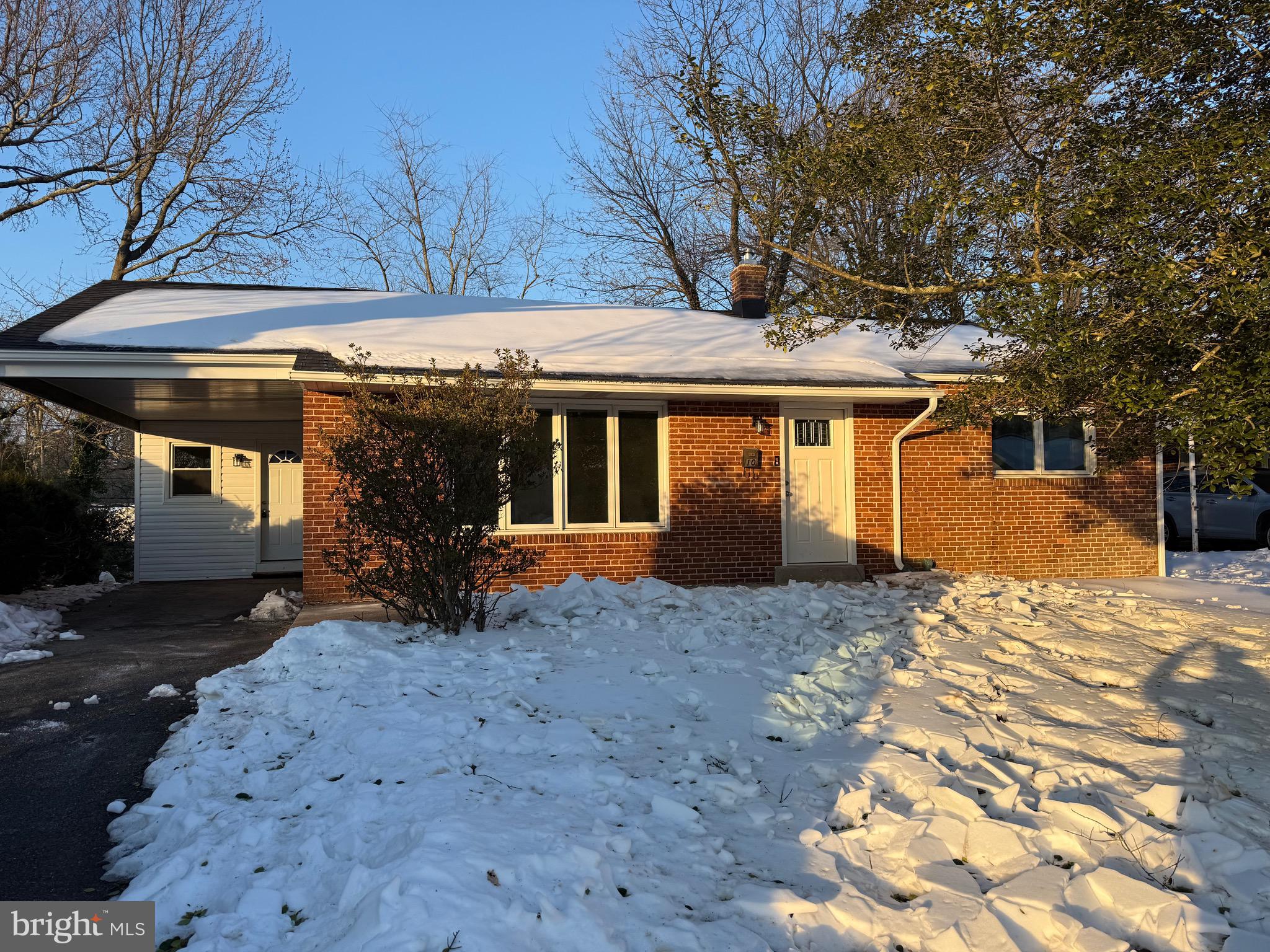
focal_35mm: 24
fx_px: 881
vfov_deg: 56.8
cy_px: 476
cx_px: 635
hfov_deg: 71.6
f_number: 1.78
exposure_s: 1/1901
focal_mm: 6.76
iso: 80
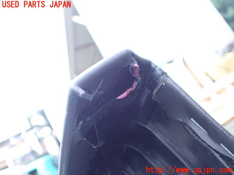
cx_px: 117
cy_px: 88
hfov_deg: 60.0
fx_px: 203
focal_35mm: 30
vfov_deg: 46.8
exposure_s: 1/125
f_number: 2.3
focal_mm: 5.4
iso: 320
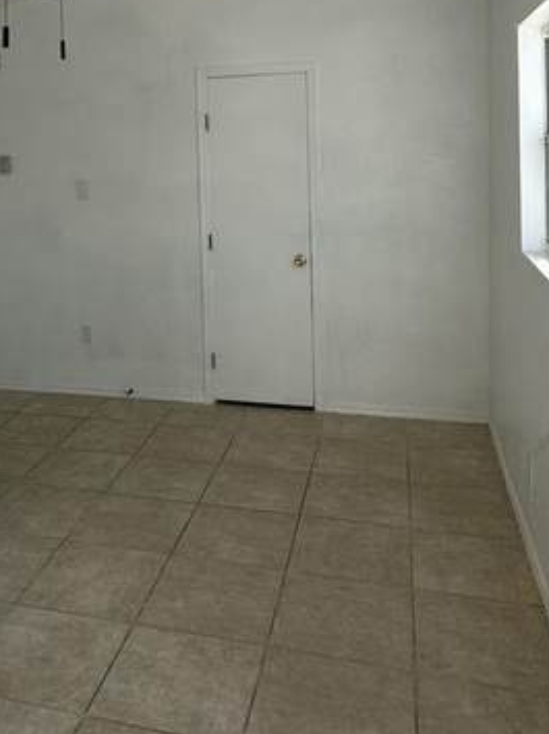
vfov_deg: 46.9
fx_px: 805
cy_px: 170
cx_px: 141
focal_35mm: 38
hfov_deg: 36.8
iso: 40
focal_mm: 2.22
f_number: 2.2
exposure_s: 1/303
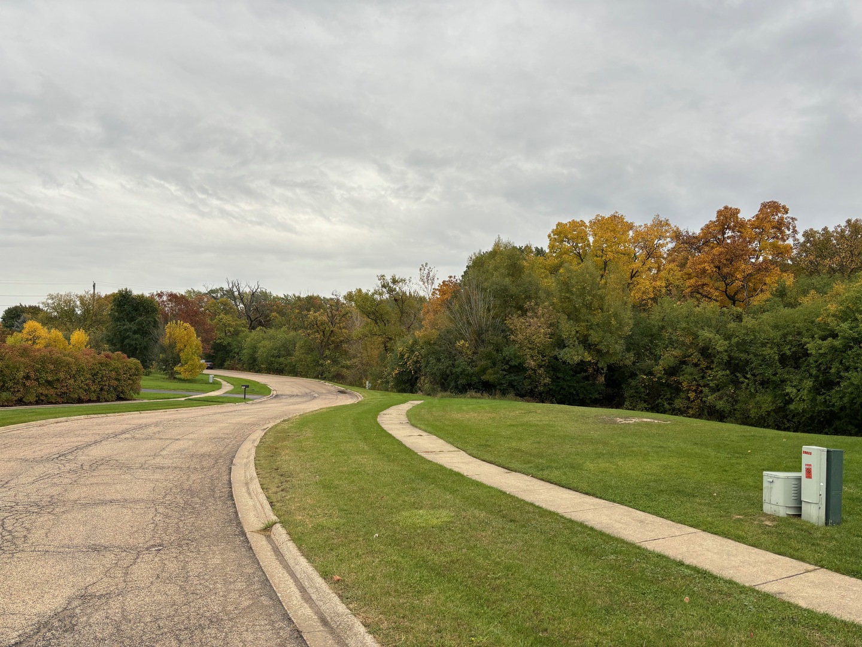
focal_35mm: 26
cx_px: 431
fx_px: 647
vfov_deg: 53.1
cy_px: 324
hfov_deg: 67.3
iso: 50
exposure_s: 1/468
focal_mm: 5.96
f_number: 1.6
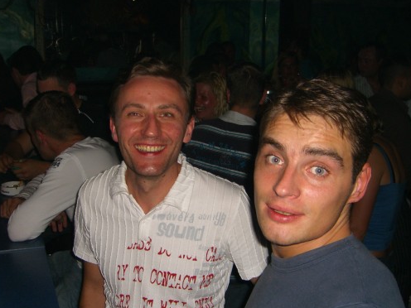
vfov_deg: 31.5
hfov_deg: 41.2
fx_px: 546
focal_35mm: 46
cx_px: 188
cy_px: 171
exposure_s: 1/60
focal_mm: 7.9
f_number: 2.8
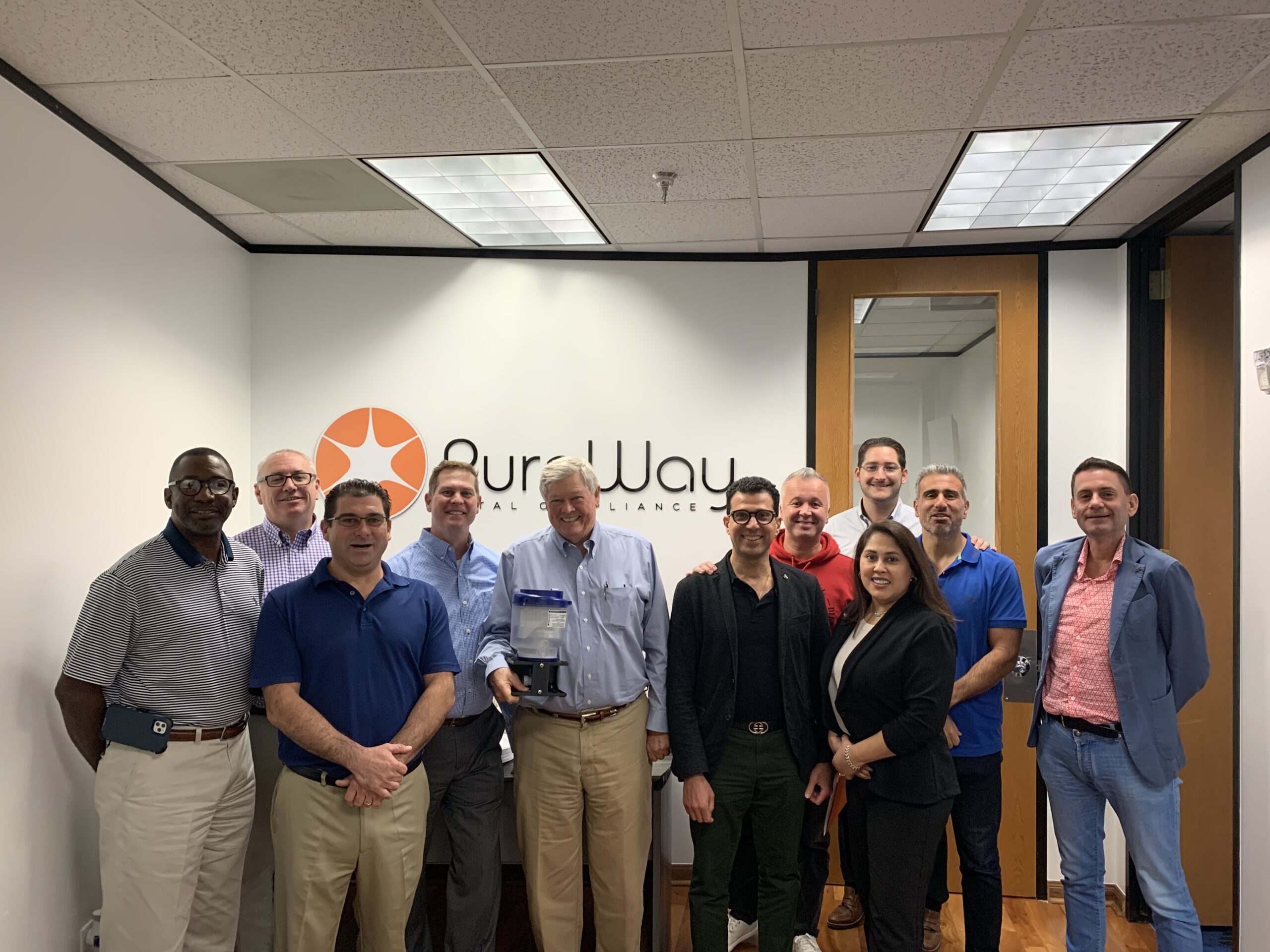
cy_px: 476
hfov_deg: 67.3
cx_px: 635
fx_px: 954
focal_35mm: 26
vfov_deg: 53.1
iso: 100
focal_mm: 4.25
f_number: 1.8
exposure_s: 1/60
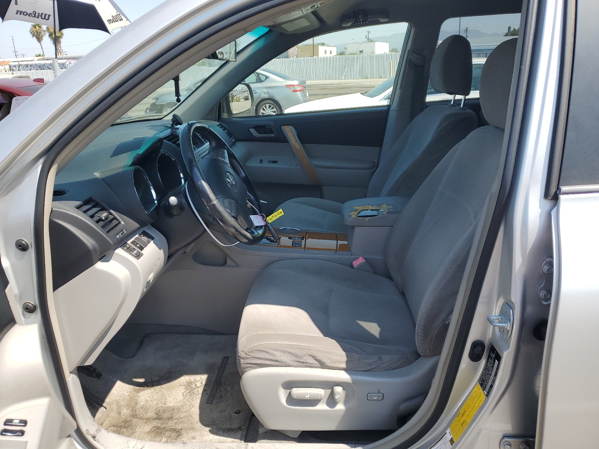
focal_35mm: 26
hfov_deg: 67.3
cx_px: 300
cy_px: 224
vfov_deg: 53.1
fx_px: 450
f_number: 1.5
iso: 50
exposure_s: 1/1429
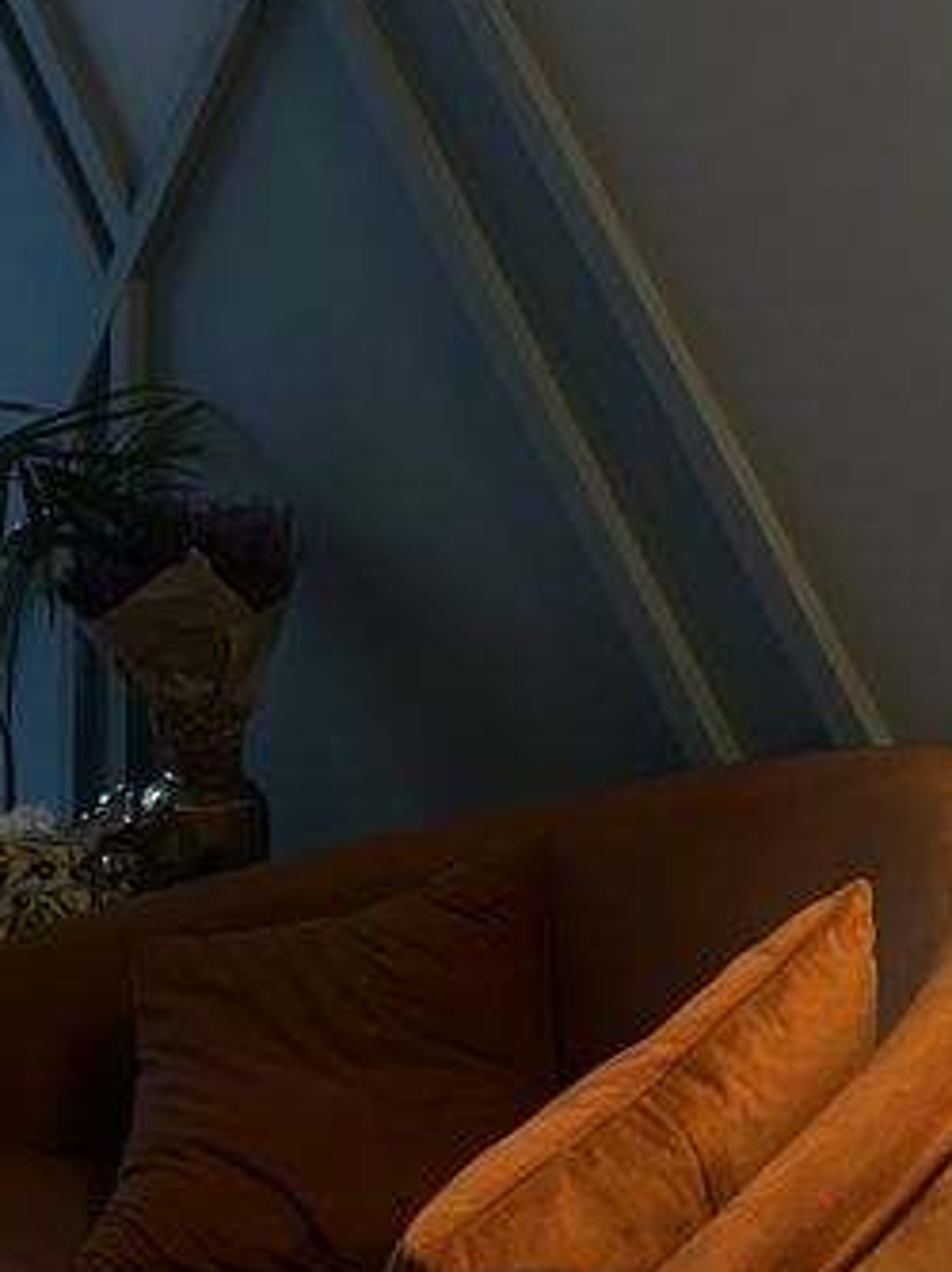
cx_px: 682
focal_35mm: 115
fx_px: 4222
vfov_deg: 16.9
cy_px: 95
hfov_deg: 12.8
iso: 320
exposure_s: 1/33
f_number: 1.78
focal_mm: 6.86
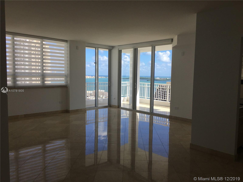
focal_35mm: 29
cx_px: 122
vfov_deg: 48.2
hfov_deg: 61.7
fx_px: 204
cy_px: 91
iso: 25
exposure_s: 1/432
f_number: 2.2
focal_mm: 4.15
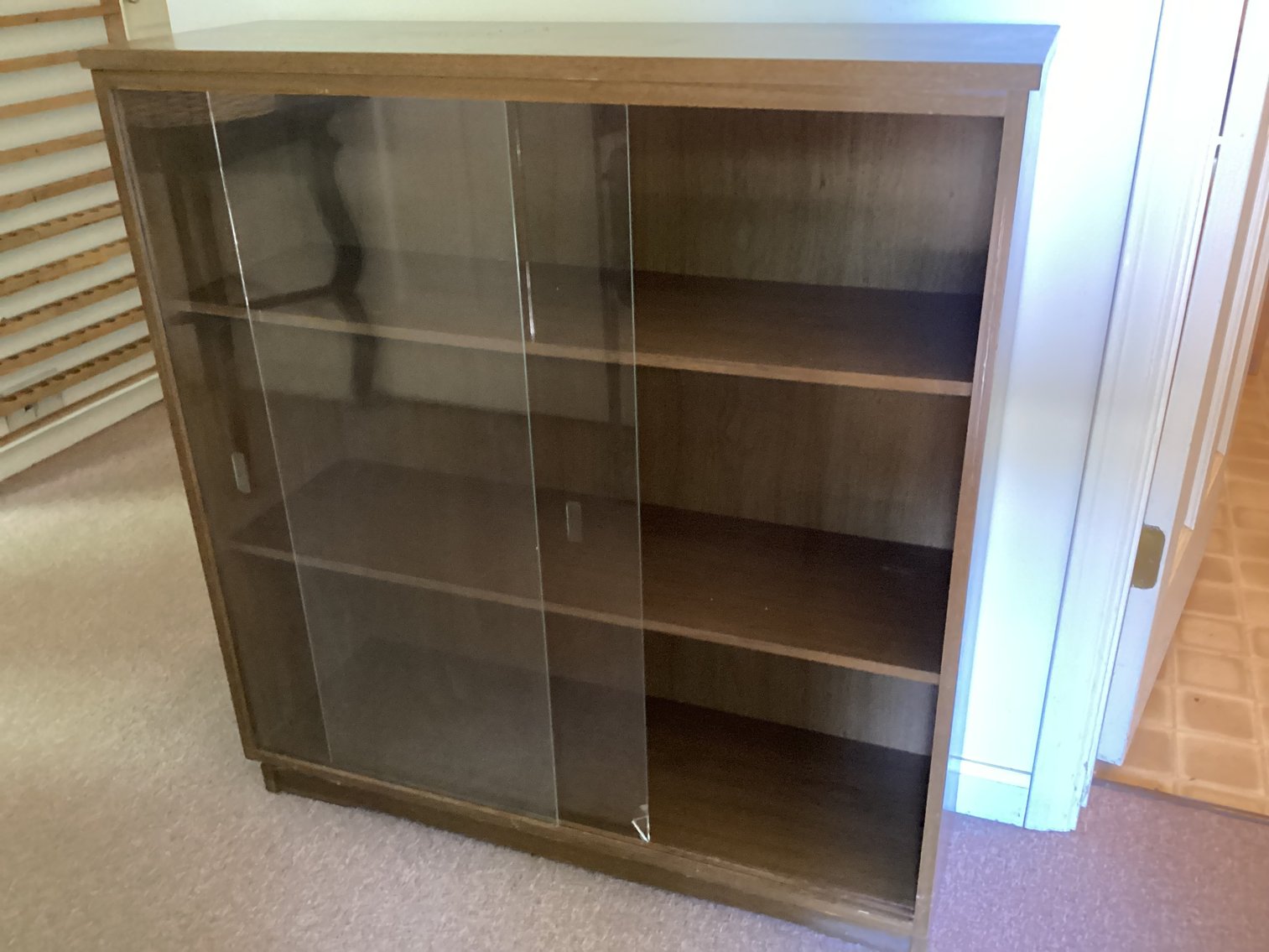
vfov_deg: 45.4
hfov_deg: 58.3
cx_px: 634
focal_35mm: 31
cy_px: 476
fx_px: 1137
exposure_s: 1/24
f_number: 2.4
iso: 640
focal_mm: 3.3
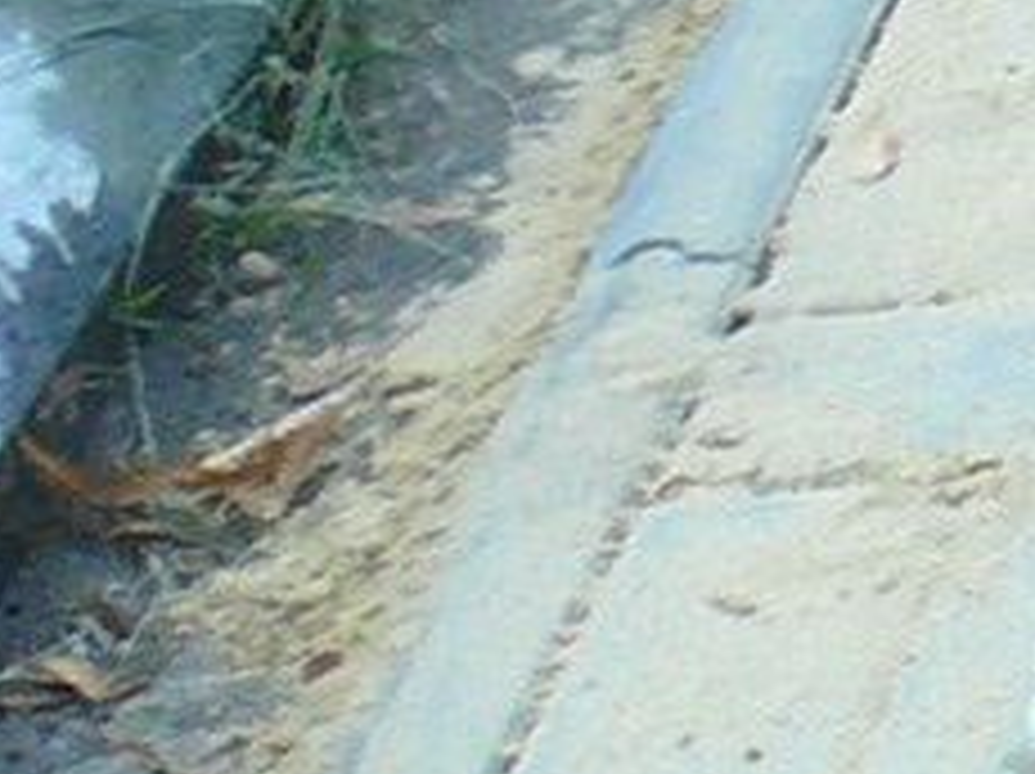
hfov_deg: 7.1
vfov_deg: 6.1
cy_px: -918
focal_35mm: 237
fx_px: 7079
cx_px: 3564
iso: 100
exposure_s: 1/160
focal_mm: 4.6
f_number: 2.8
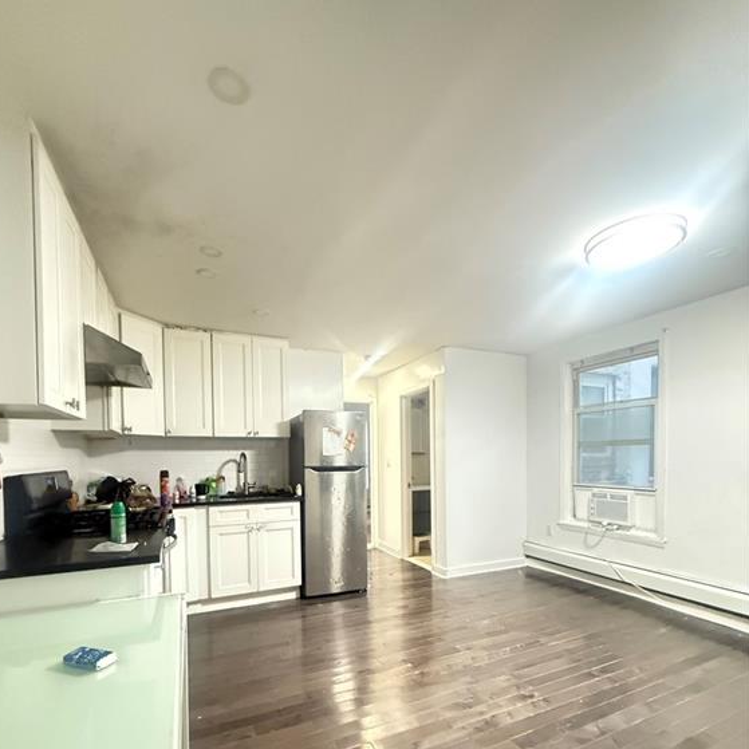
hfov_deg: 84.0
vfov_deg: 82.3
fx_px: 416
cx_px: 366
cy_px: 472
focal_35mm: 17
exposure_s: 1/60
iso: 1600
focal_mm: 2.22
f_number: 2.2
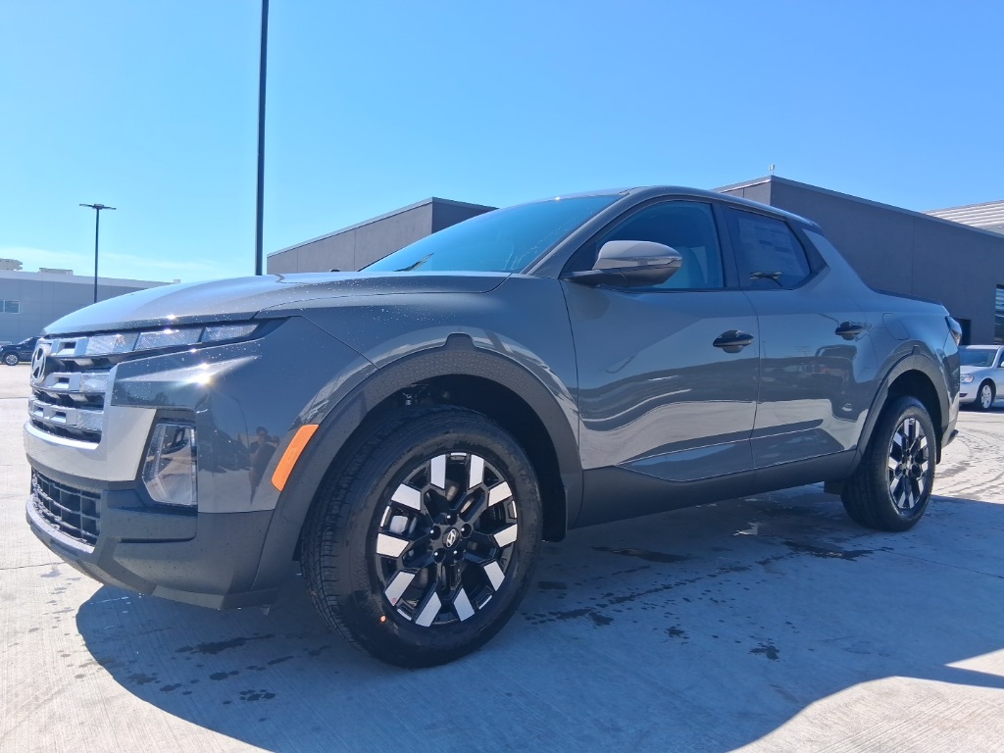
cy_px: 376
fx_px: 754
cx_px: 502
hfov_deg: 67.3
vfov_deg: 53.1
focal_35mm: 26
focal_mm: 3.98
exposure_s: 1/595
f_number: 1.8
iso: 25
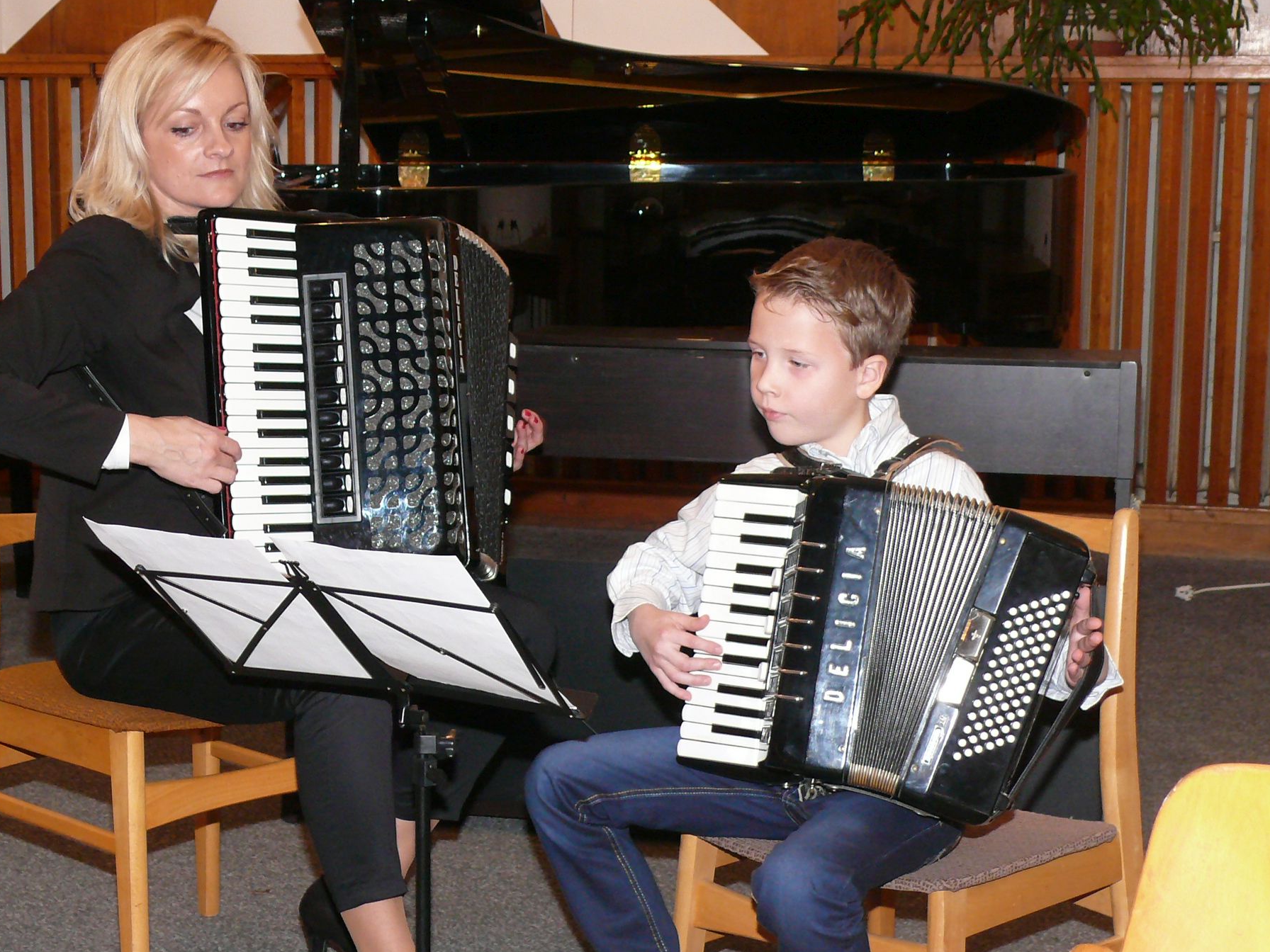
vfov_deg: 20.4
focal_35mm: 72
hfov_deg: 27.0
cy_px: 506
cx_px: 558
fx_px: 2642
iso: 200
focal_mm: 10.4
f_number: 3.2
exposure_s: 1/30
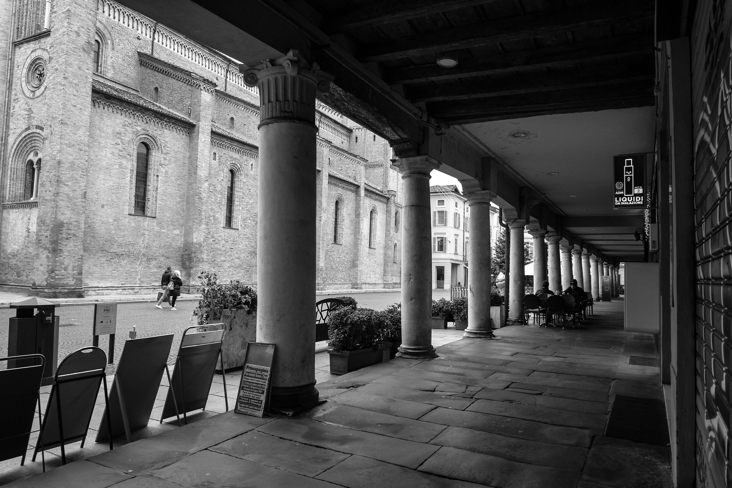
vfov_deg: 53.1
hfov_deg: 73.7
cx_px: 366
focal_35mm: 24
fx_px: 488
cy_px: 244
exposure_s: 1/60
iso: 640
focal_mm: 16
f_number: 5
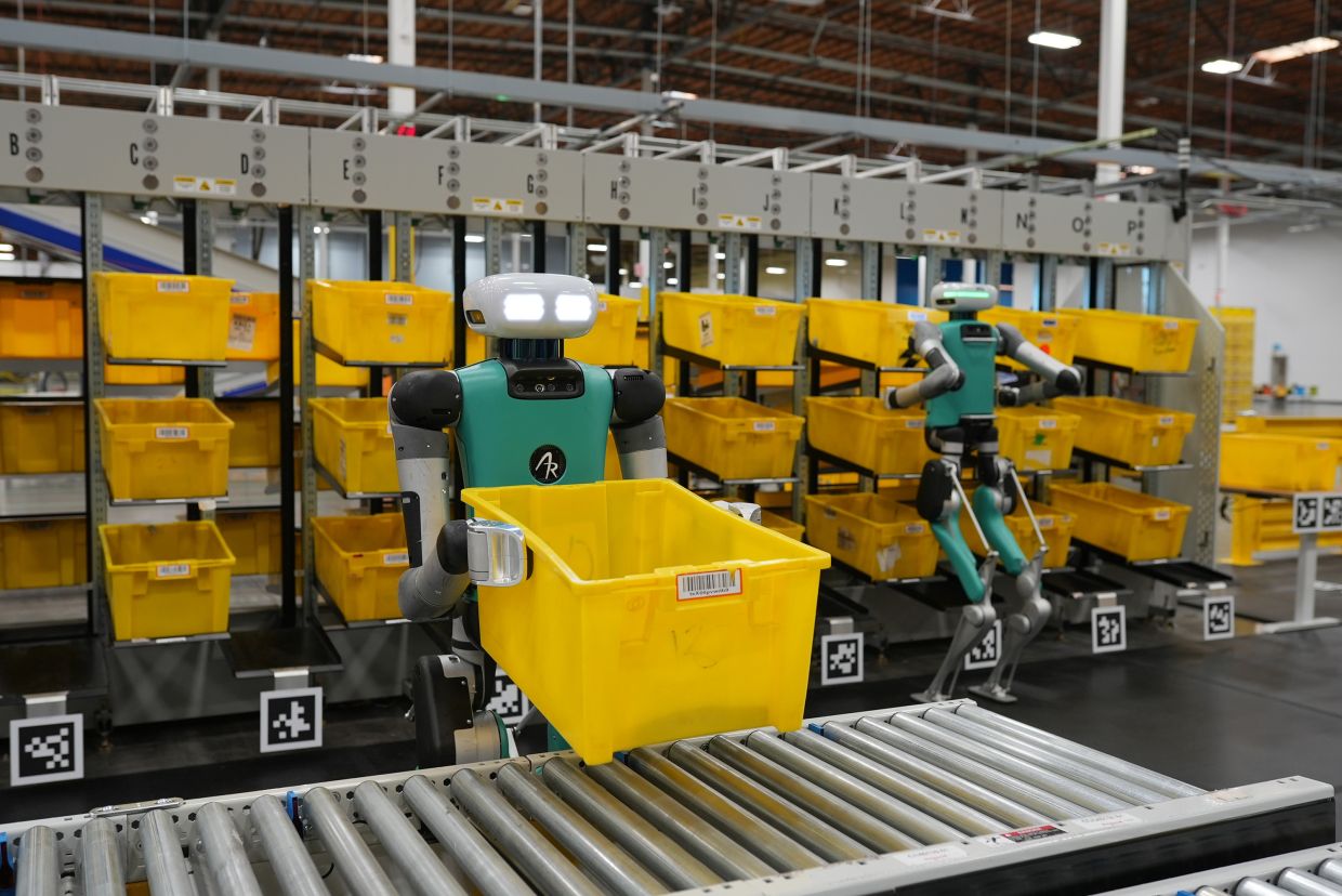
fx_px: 1305
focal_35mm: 35
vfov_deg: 37.9
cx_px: 671
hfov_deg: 54.4
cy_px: 448
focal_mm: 35
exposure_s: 1/125
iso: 800
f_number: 3.2
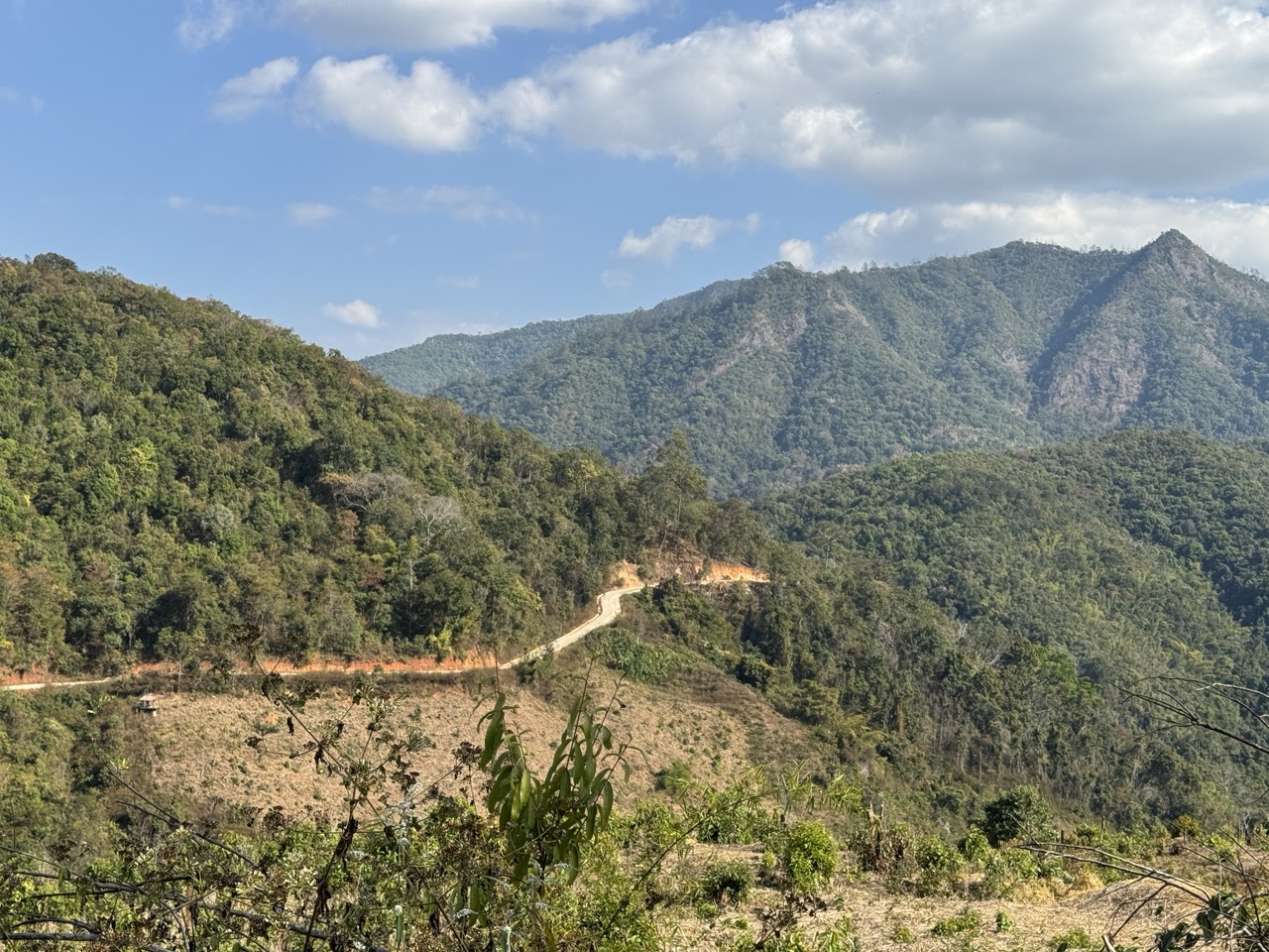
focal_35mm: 48
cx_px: 634
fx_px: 1760
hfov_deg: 39.7
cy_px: 476
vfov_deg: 30.3
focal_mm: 6.76
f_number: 1.78
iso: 64
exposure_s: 1/3817
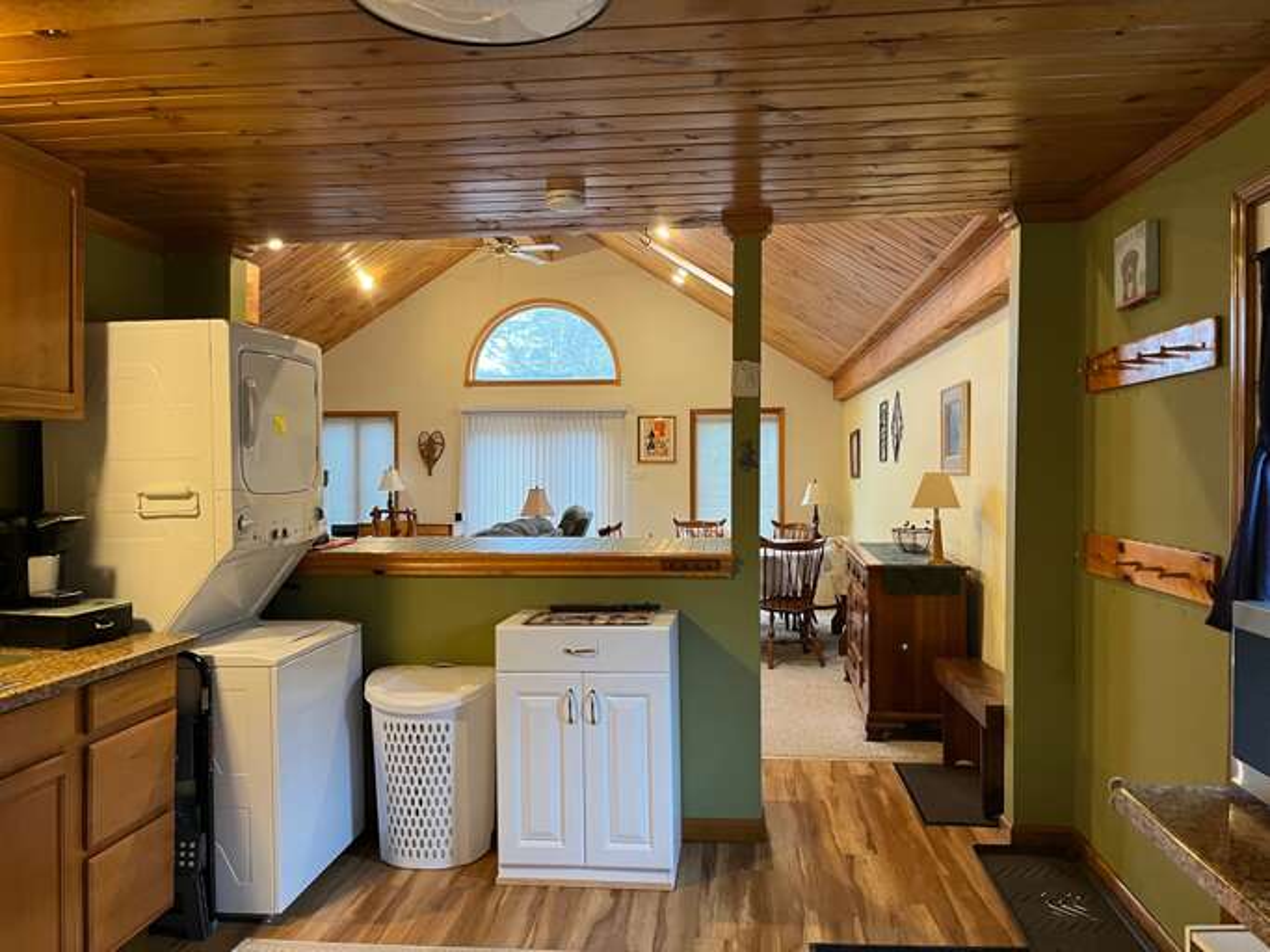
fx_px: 954
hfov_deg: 67.3
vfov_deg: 53.0
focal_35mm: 26
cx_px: 635
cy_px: 476
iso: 400
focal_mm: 5.1
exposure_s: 1/60
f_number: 1.6
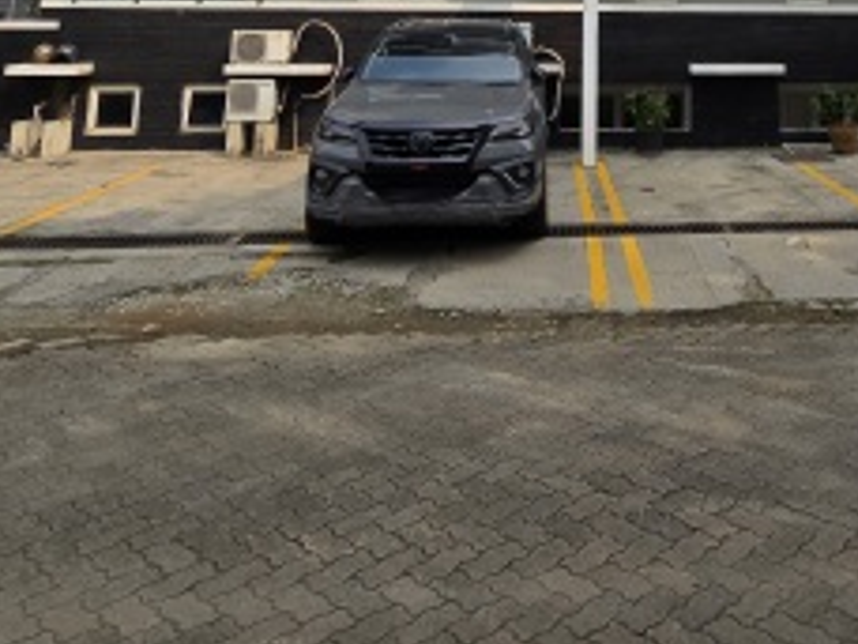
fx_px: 868
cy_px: -105
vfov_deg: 33.9
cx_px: 660
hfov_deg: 50.1
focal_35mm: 35
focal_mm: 2.2
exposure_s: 1/2000
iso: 50
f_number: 2.2
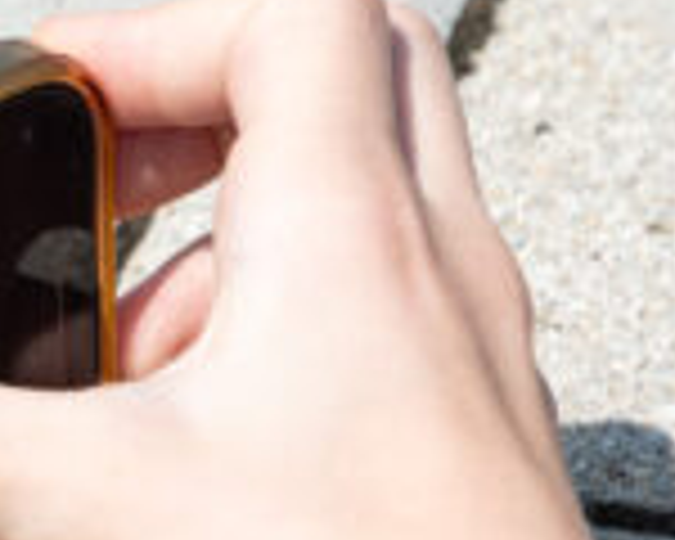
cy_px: 322
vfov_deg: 1.2
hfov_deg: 1.6
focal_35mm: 1246
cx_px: -400
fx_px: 24892
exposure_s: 1/2000
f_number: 4
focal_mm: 130
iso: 200
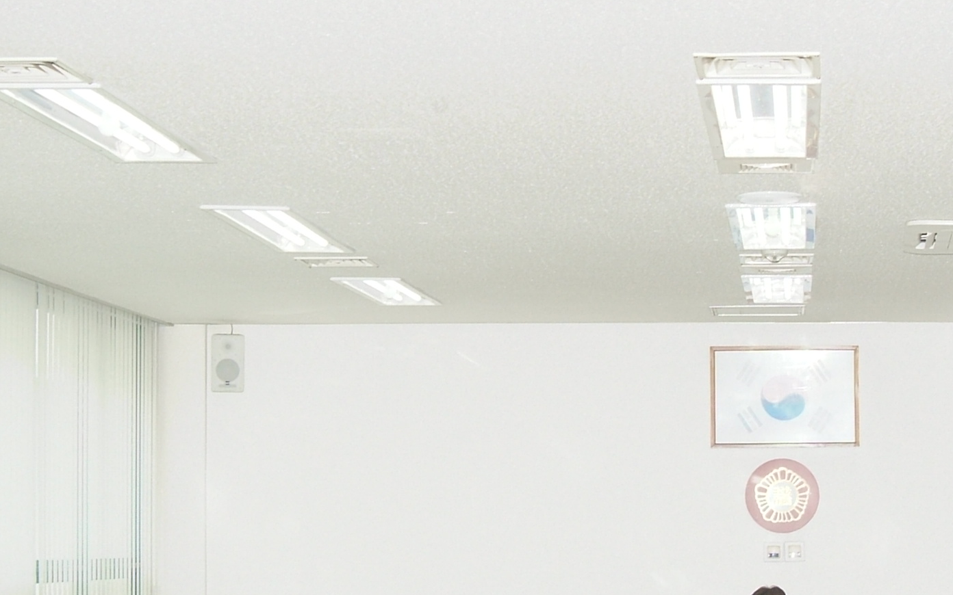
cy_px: 484
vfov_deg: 14.0
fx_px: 2415
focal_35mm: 93
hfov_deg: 22.1
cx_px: 739
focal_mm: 28
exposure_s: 1/60
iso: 800
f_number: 6.7
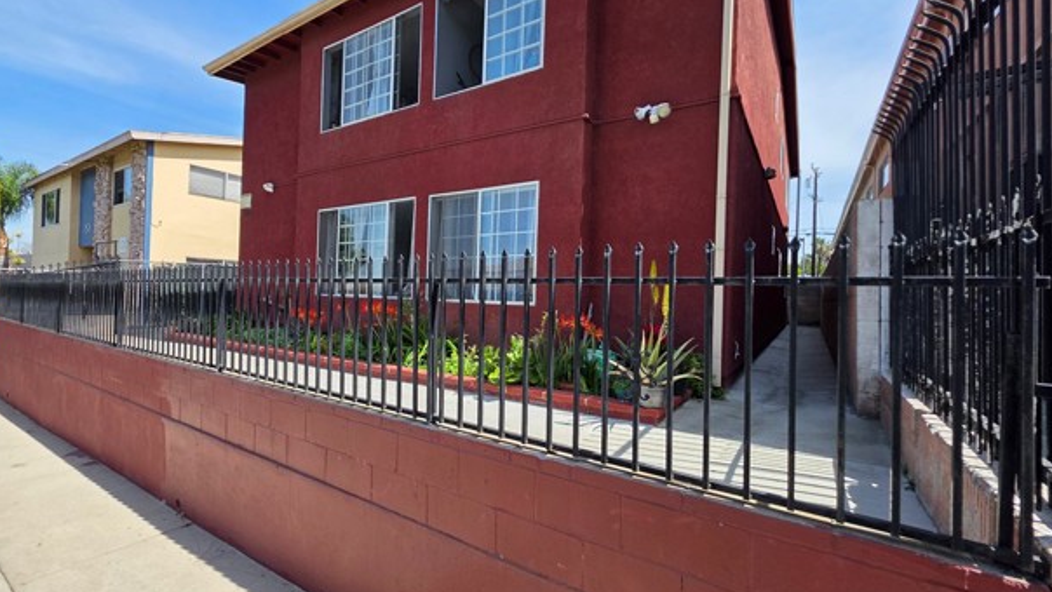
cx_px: 512
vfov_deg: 70.6
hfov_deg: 103.0
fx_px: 418
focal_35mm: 15
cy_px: 293
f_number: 1.9
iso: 40
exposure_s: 1/1343
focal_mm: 2.2
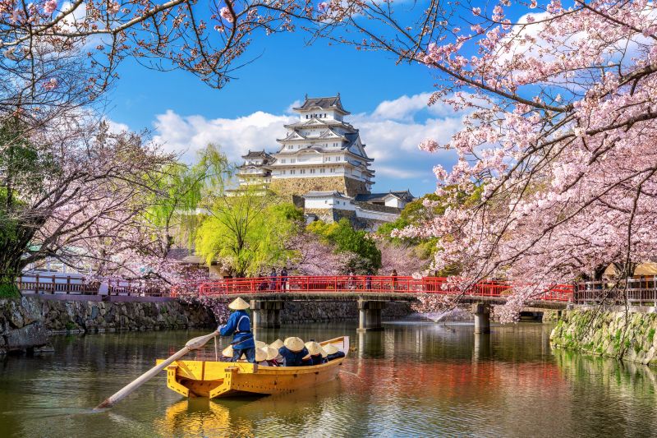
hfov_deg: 38.9
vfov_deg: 26.5
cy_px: 219
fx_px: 930
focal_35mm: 51
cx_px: 328
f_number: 10
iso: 100
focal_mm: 51
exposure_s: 1/200
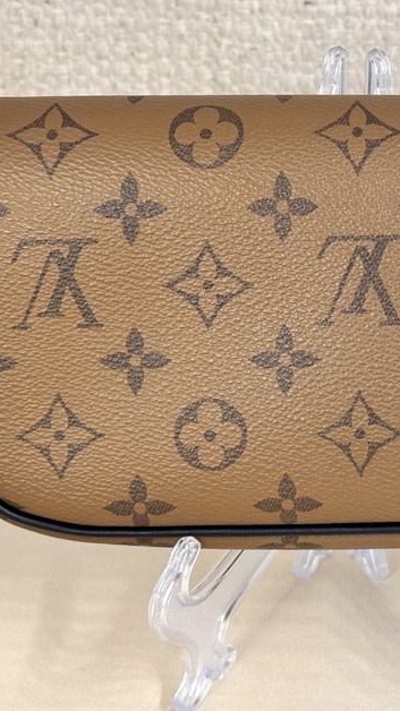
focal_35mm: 84
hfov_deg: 14.2
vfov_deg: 25.3
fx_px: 1585
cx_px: 386
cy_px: 293
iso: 200
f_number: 1.78
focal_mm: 6.76
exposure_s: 1/50
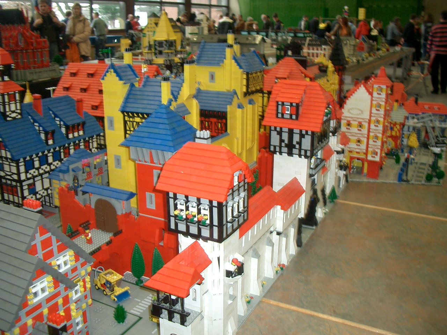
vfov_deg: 40.7
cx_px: 224
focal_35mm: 35
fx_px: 452
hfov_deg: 52.6
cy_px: 168
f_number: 2.6
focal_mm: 5.8
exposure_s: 1/40
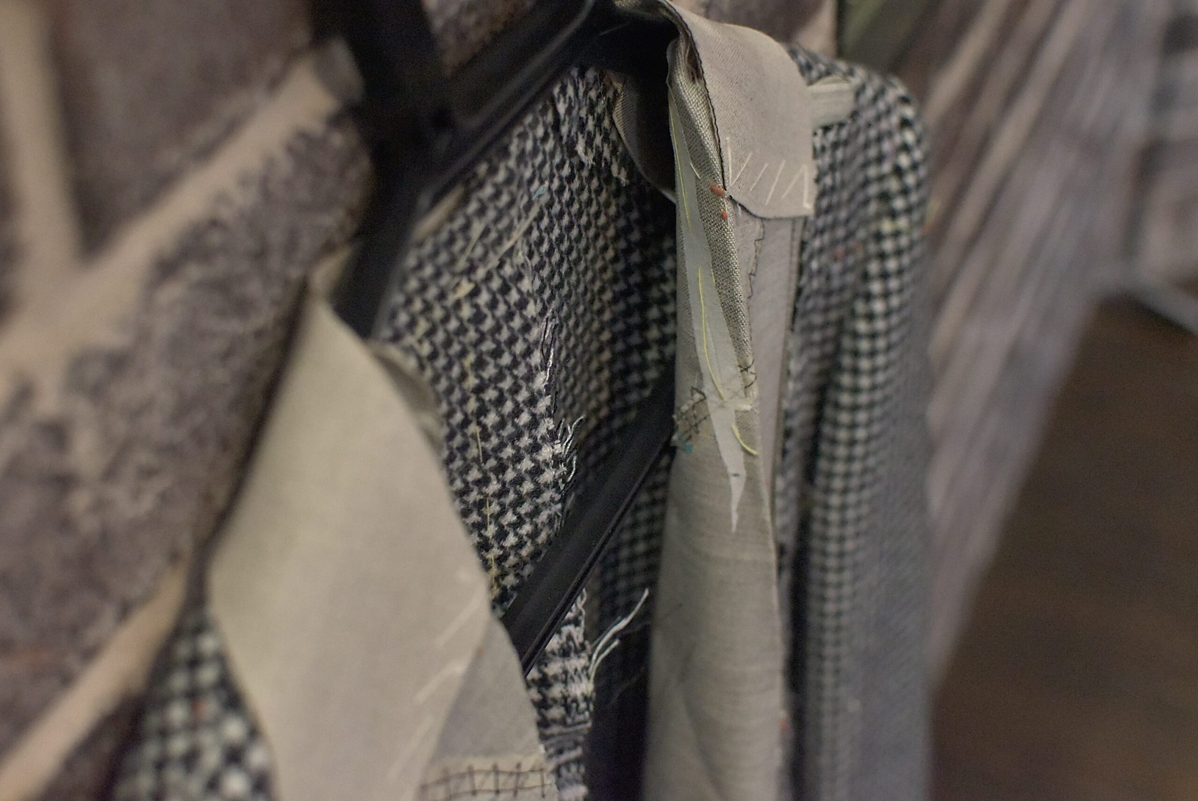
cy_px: 400
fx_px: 1748
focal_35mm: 52
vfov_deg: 25.8
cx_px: 599
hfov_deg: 37.8
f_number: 3.2
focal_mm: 35
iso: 6400
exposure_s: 1/640
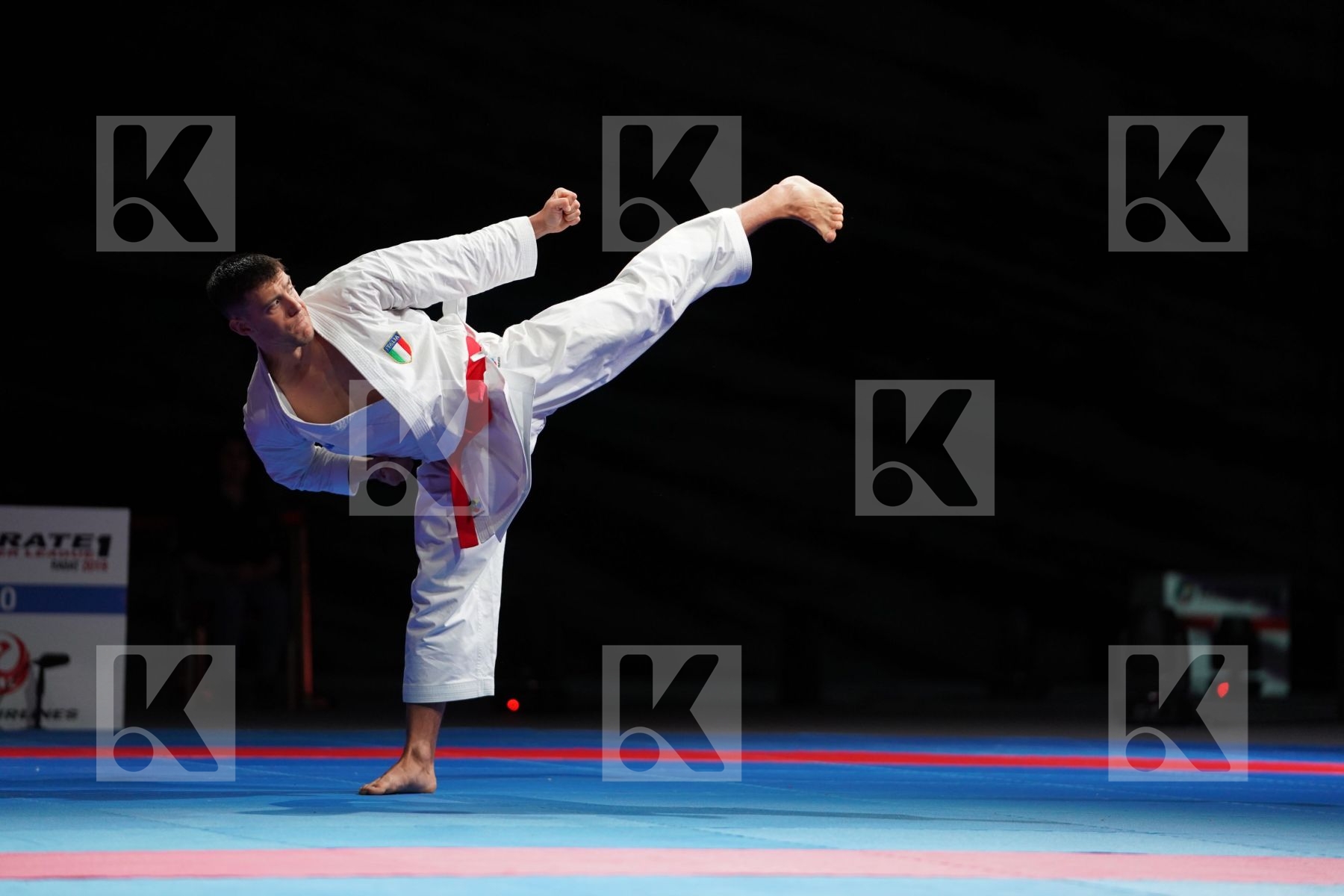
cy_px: 448
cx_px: 672
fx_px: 5488
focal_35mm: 147
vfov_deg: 9.3
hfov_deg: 14.0
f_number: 2.8
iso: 1600
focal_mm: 147
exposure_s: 1/500
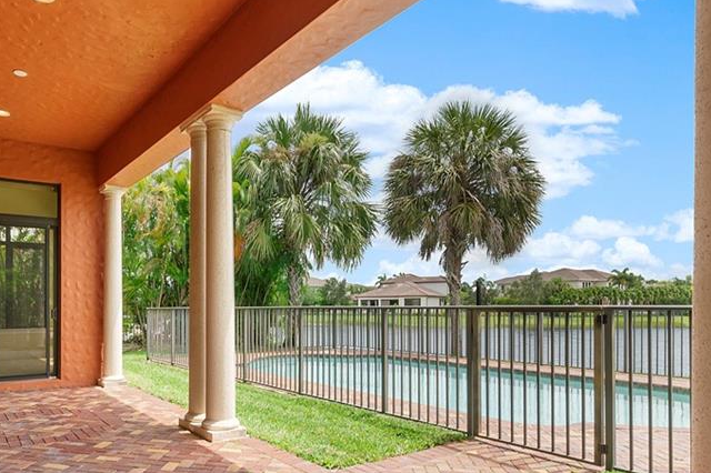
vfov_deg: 52.4
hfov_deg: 72.3
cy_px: 303
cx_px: 259
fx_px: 474
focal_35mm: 24
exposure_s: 1/60
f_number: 11
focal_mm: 10
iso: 100
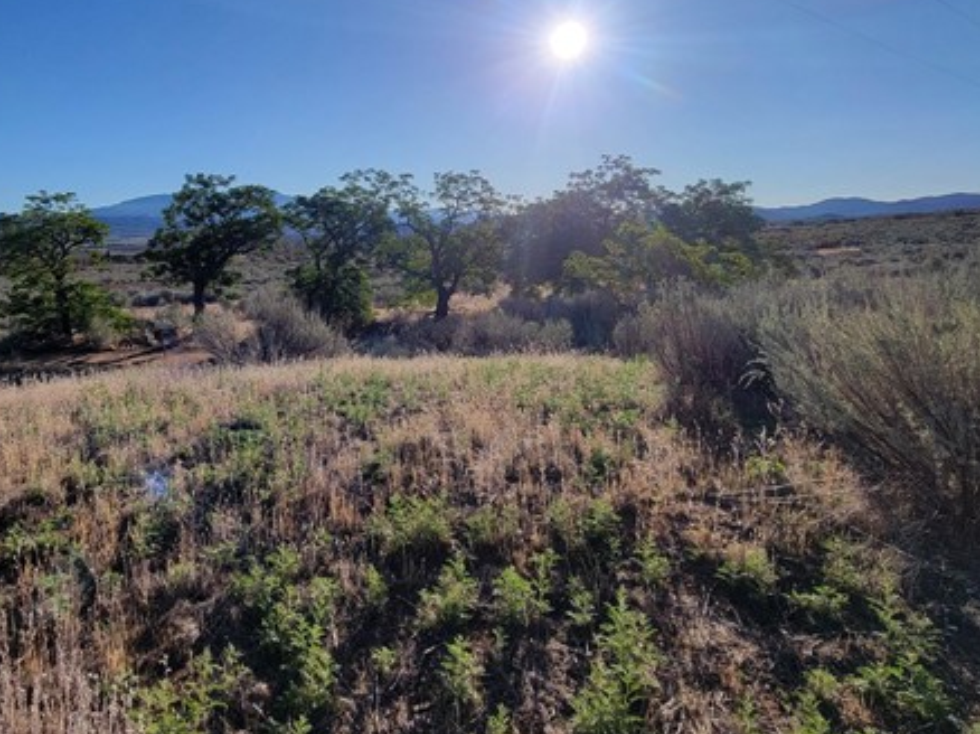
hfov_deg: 82.9
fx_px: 538
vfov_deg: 67.1
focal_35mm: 19
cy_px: 255
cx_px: 360
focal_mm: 2.2
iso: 50
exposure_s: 1/1930
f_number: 2.2
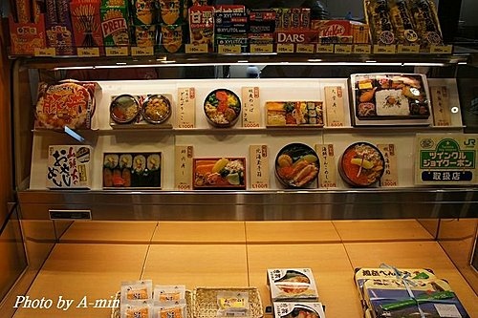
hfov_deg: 61.9
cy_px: 159
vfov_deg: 43.6
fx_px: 398
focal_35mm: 30
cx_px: 239
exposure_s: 1/80
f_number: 8
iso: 400
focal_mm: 20
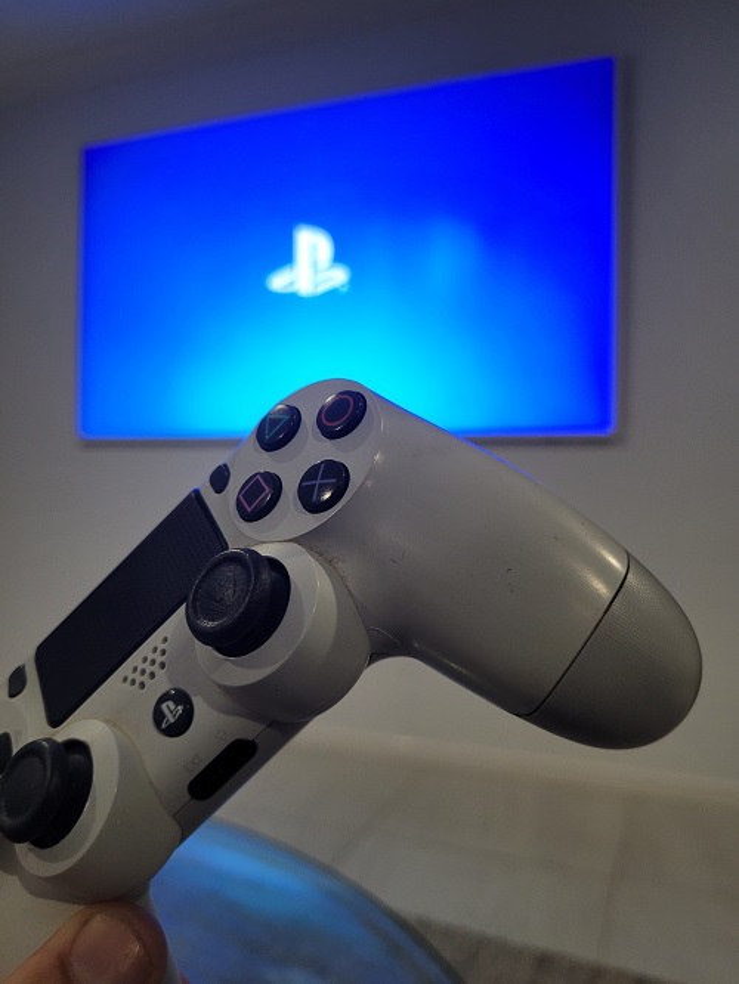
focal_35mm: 26
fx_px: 740
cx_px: 370
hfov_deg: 53.1
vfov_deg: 67.3
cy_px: 492
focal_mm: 5.4
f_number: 1.8
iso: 200
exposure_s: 1/50
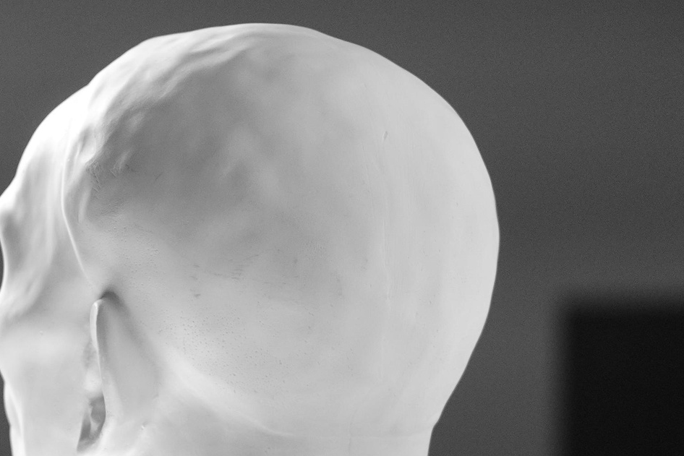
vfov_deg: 6.8
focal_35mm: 203
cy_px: 420
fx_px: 3857
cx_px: -84
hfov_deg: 10.0
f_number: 1.8
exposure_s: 1/800
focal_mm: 50
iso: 800
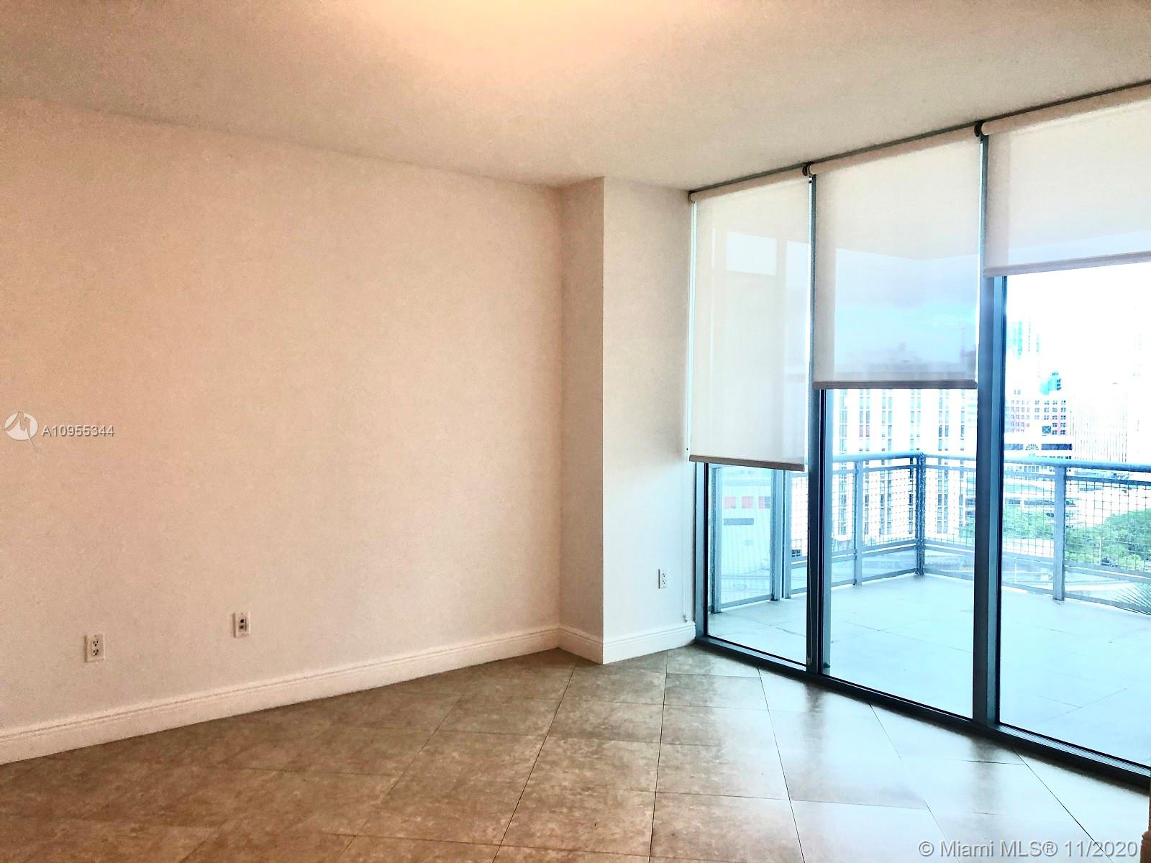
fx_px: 931
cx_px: 576
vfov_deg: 49.7
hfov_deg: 63.4
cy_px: 432
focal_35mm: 28
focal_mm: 4
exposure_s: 1/30
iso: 25
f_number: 1.8
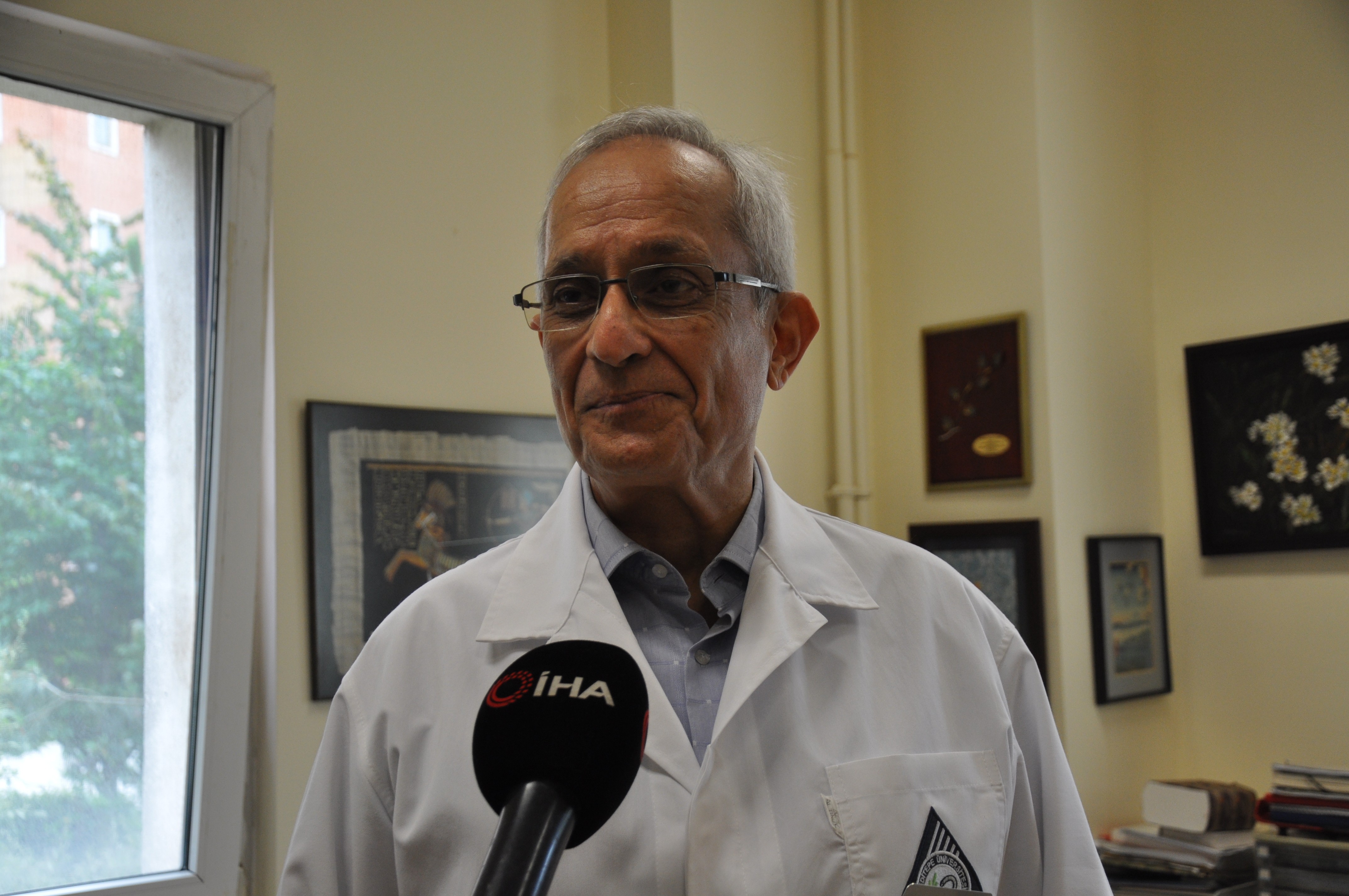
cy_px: 448
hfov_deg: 43.7
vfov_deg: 29.8
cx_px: 674
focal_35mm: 45
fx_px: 1684
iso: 640
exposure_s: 1/80
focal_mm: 30
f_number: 4.5
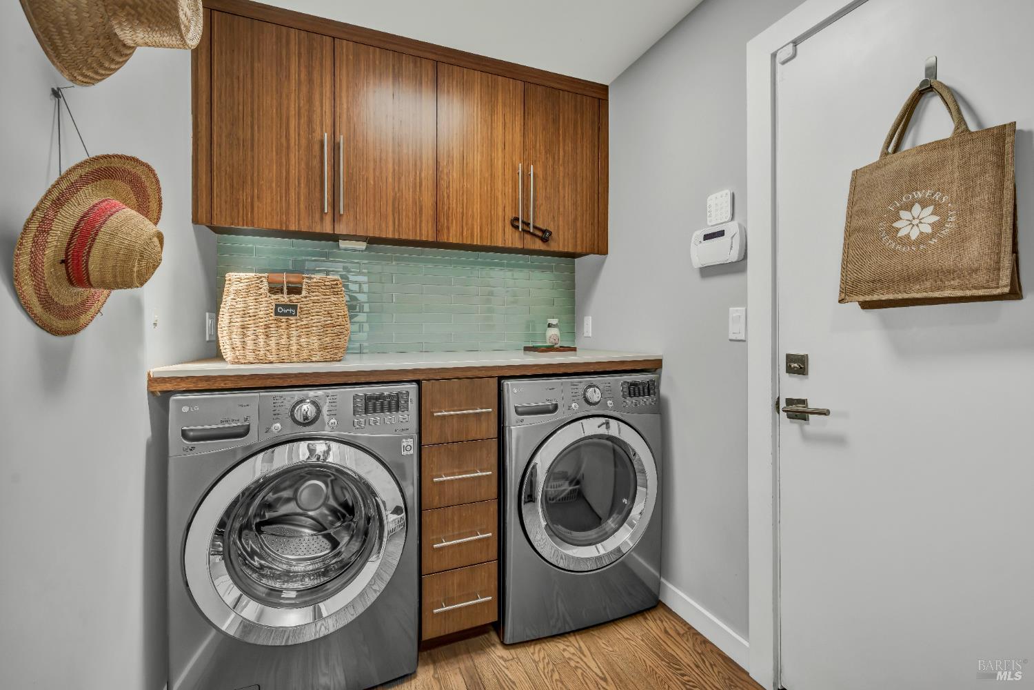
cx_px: 517
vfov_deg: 77.3
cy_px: 345
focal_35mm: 15
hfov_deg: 100.4
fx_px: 431
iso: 250
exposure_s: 1/50
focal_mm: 15
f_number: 8
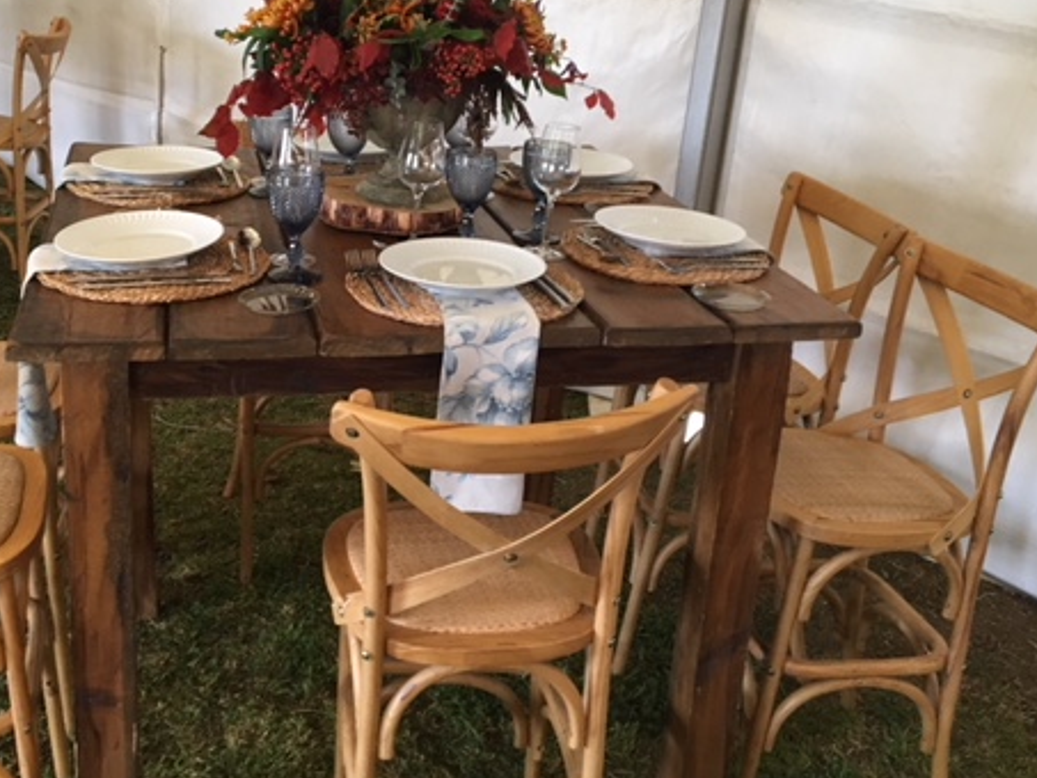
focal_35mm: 41
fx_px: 1229
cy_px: 318
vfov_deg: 35.1
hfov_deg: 45.5
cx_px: 403
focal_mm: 4.15
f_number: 2.2
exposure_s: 1/33
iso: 125
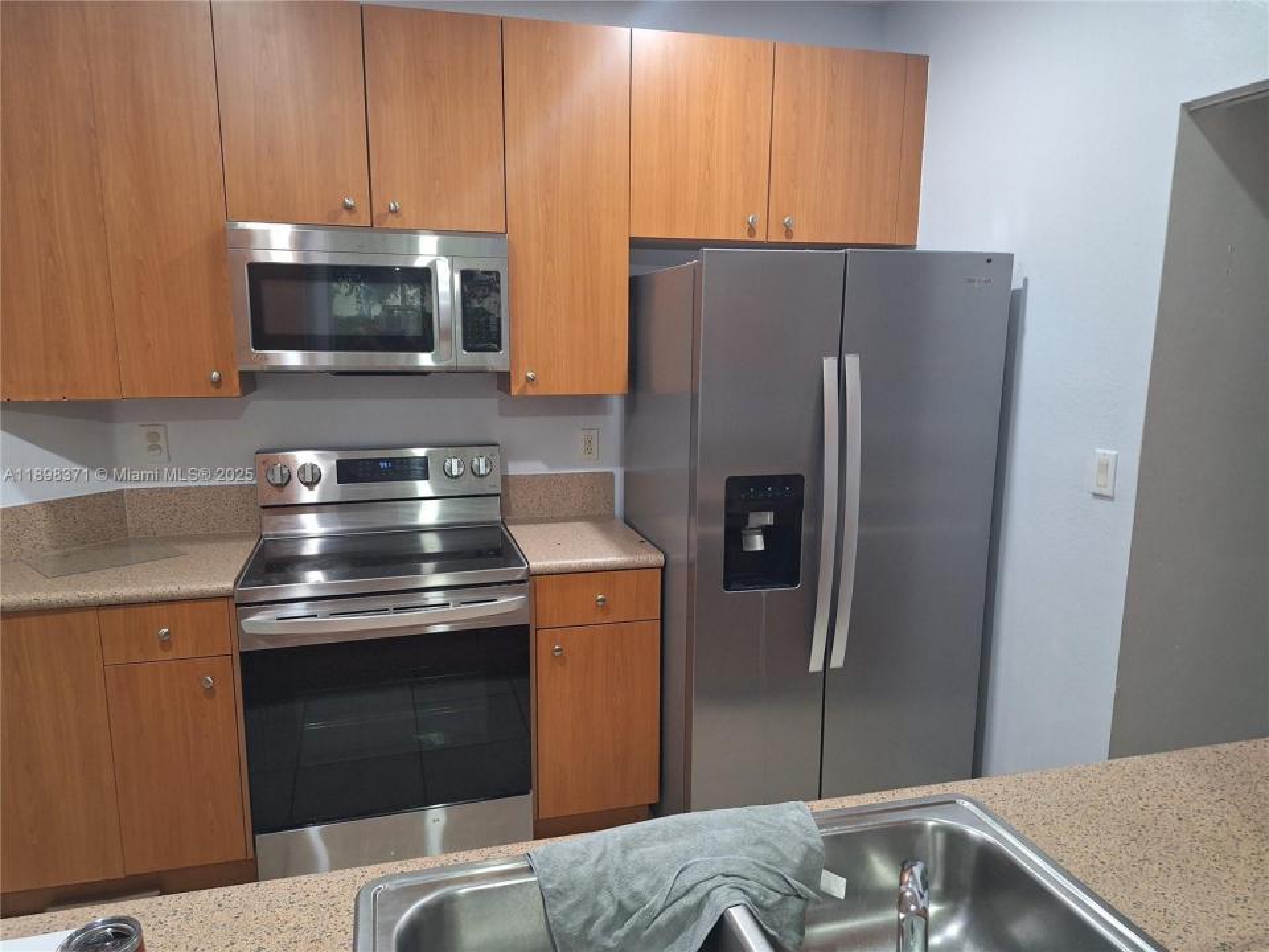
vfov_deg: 58.9
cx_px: 634
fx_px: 843
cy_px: 476
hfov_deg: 73.9
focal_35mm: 23
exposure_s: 1/30
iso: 200
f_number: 1.8
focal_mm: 5.54
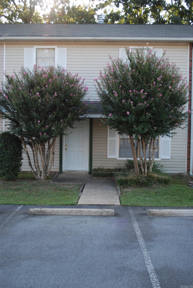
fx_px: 337
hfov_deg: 32.0
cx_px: 96
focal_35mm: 42
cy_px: 144
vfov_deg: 46.4
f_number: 4.5
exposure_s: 1/160
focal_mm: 28
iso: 200
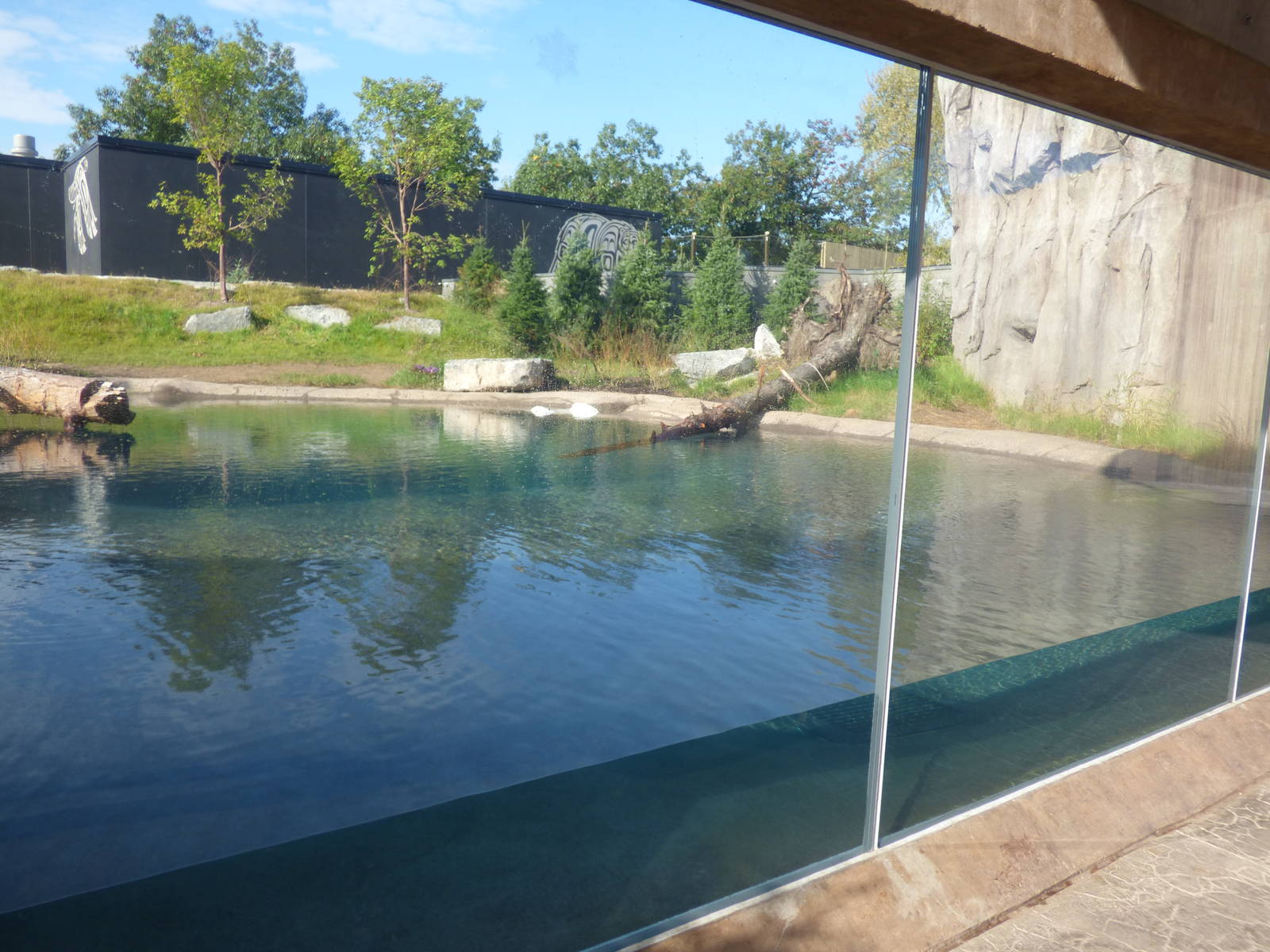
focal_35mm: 26
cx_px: 635
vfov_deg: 53.1
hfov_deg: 67.3
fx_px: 954
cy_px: 476
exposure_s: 1/500
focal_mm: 4.61
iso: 100
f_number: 3.1
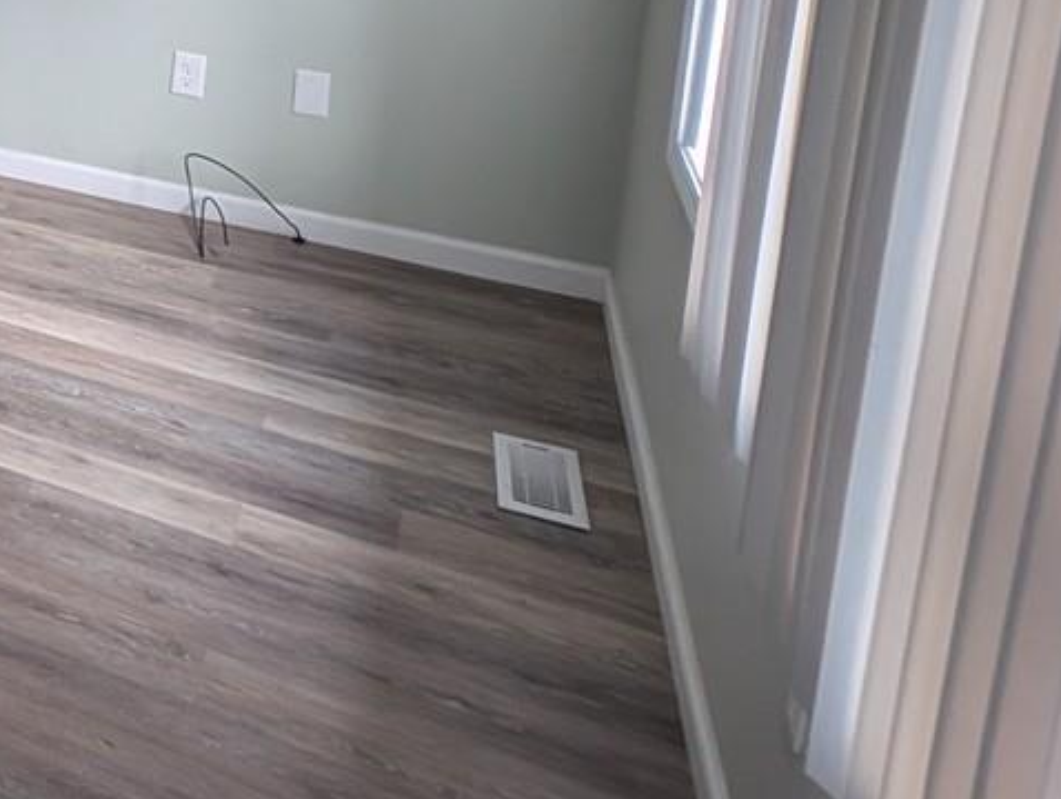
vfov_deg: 30.9
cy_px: -138
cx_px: -493
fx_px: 1228
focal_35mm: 40
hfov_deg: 29.8
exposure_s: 1/59
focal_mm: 2.23
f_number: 1.95
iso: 143
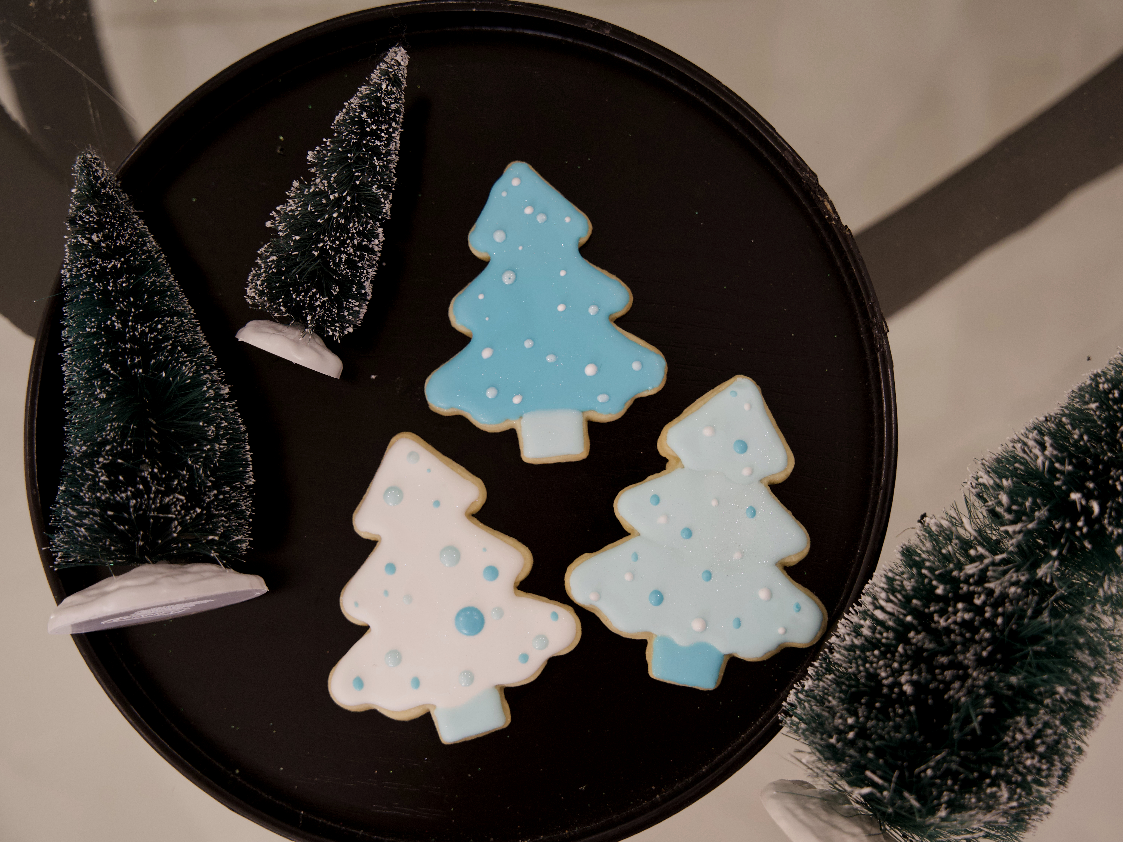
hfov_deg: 38.1
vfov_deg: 29.1
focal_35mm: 50
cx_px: 618
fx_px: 1622
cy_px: 422
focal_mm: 45
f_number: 3.5
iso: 1600
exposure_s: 1/160
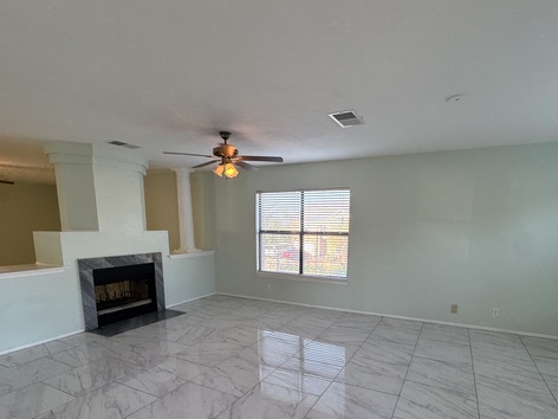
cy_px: 273
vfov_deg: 67.1
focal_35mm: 19
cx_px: 313
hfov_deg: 84.3
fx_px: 306
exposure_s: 1/120
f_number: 2.2
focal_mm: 2.22
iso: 125
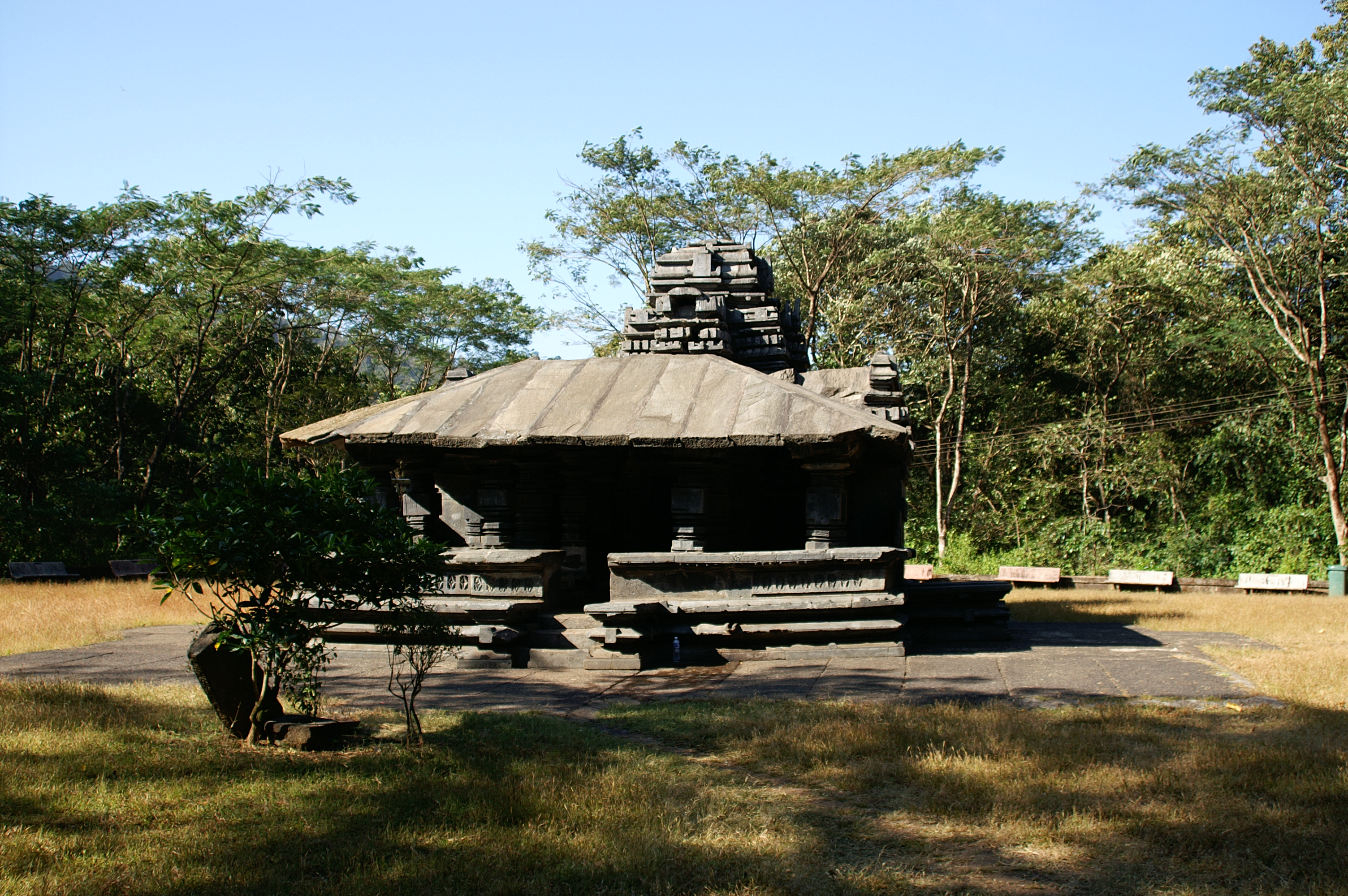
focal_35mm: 36
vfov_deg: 36.8
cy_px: 448
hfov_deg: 53.2
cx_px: 674
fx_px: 1347
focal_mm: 24
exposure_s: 1/640
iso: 100
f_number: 4
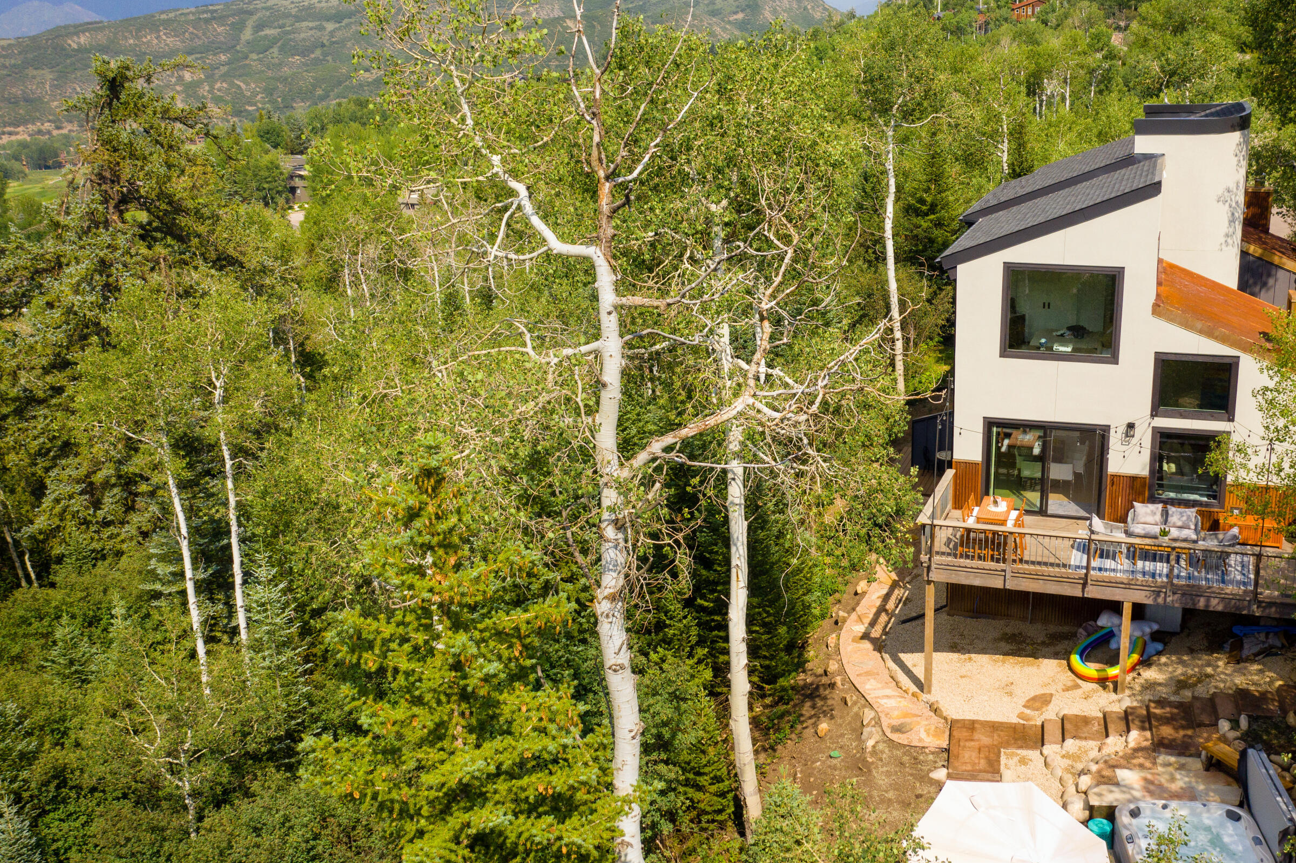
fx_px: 1259
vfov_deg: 37.8
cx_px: 780
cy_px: 410
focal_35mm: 35
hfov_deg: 54.1
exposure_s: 1/1600
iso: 200
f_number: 4
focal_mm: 10.26
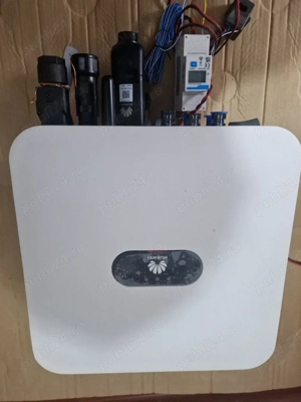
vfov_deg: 73.9
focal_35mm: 23
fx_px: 267
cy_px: 201
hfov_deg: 58.9
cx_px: 150
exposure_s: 1/100
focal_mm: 5.4
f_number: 1.8
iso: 64
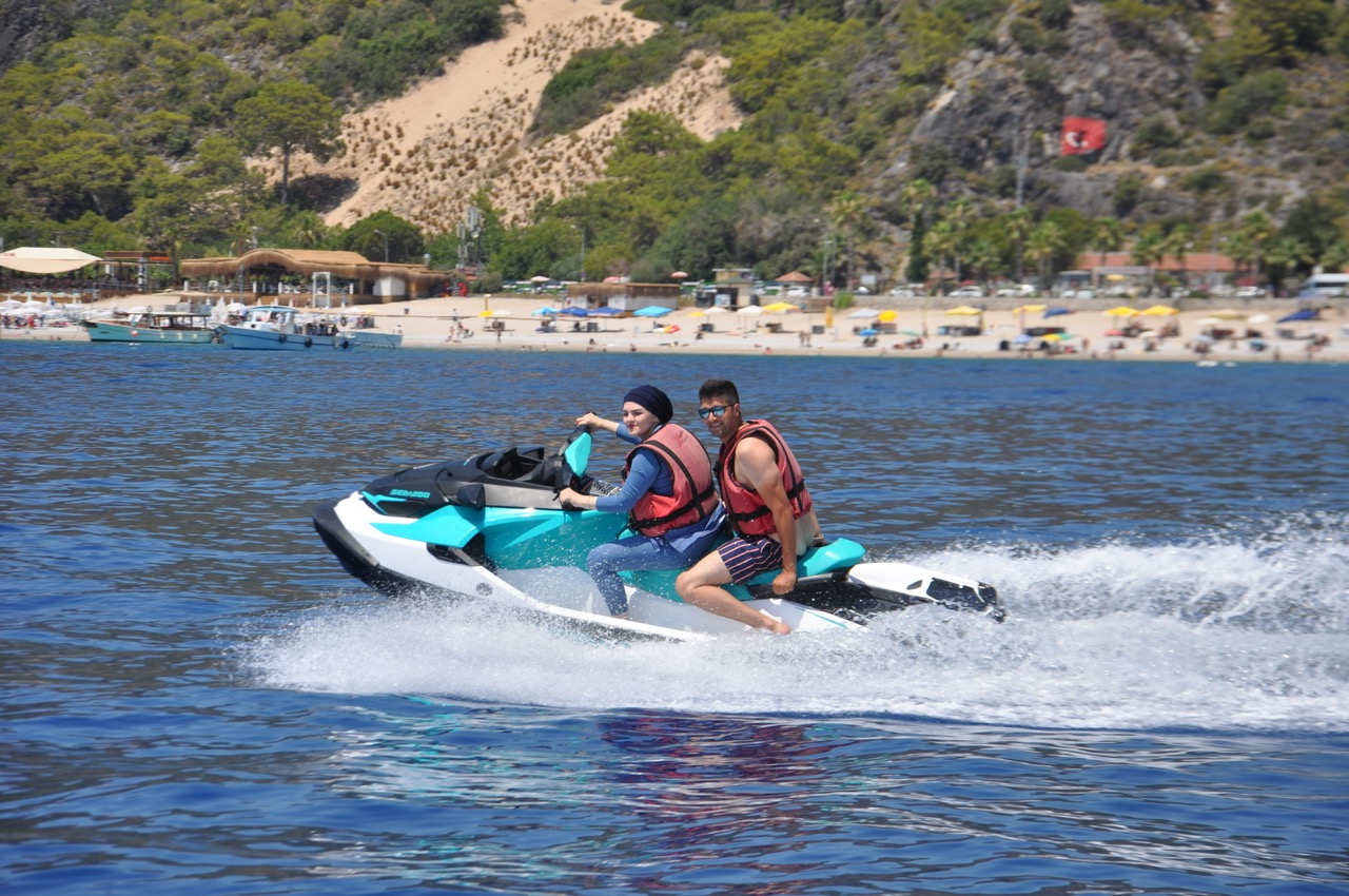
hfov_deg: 13.1
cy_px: 448
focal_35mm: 158
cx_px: 674
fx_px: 5894
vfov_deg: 8.7
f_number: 7.1
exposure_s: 1/800
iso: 200
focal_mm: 105
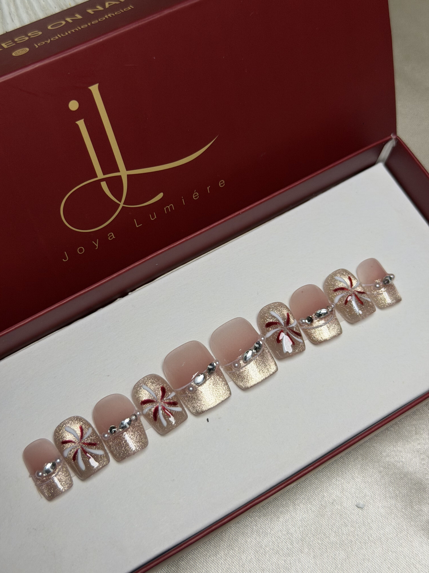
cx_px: 214
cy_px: 286
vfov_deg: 39.7
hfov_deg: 30.3
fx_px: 793
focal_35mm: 48
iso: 50
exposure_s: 1/100
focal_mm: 6.76
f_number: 1.78
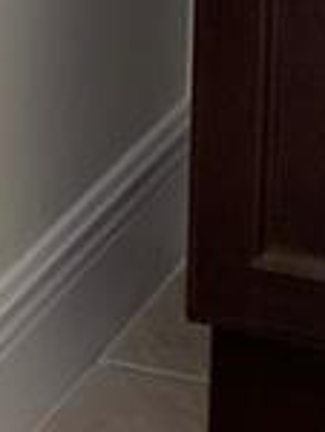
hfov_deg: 7.1
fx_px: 2596
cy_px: -397
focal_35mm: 208
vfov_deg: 9.0
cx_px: -49
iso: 64
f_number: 1.8
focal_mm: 4.25
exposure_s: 1/60
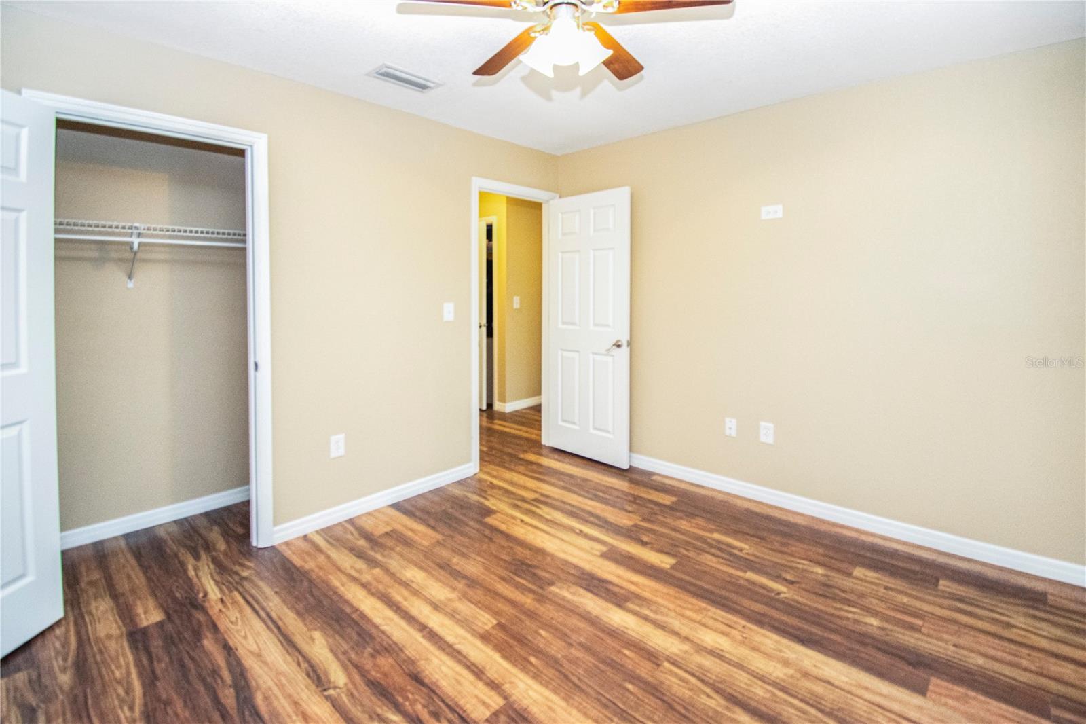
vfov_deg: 77.3
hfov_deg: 100.4
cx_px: 543
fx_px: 452
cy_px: 362
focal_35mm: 15
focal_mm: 10
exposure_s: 1/60
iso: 2200
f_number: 4.5
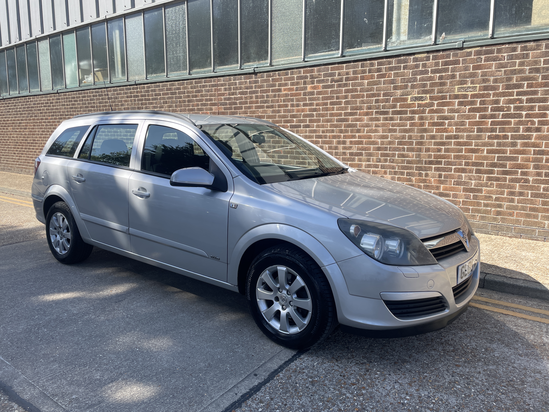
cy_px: 206
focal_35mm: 26
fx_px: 412
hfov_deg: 67.3
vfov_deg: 53.1
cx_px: 274
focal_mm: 4.2
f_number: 1.6
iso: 32
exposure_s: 1/1553
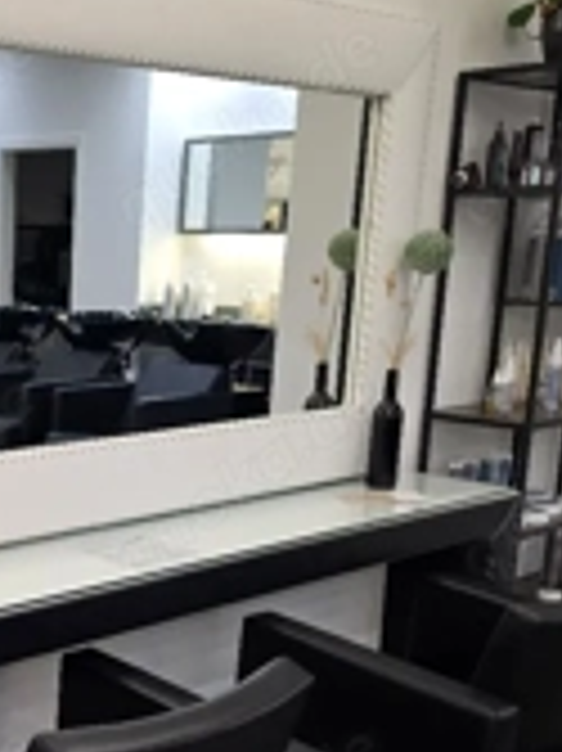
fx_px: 1192
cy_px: 527
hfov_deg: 25.2
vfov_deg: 34.5
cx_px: 0
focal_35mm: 55
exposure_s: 1/50.3
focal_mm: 6.3
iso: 125
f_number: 1.7
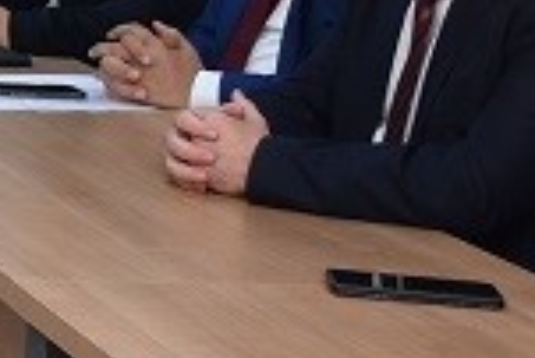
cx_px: -872
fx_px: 2663
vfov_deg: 7.6
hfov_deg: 9.7
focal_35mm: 179
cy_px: -25
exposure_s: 1/60
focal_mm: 20
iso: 400
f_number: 4
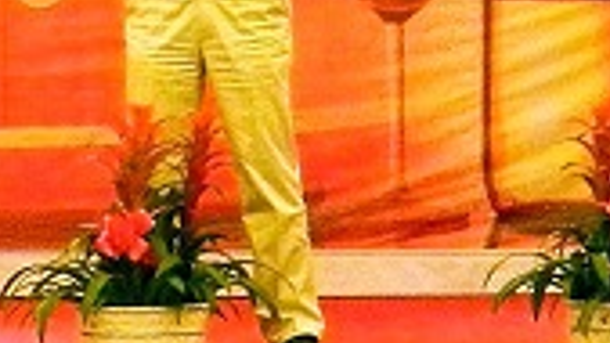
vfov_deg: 3.0
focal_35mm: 403
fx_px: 6517
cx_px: 184
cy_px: -132
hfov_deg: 5.4
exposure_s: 1/40
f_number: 5.3
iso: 3200
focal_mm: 28.4
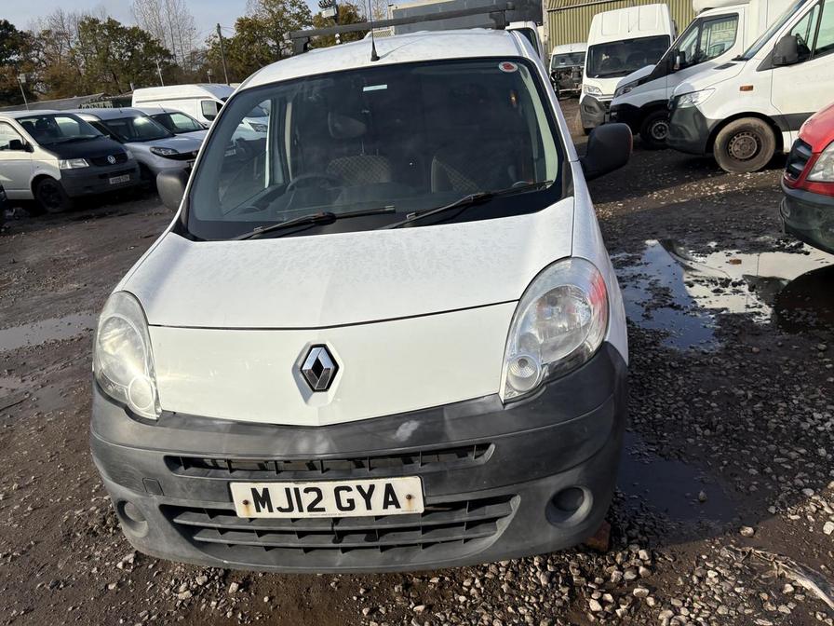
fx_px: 626
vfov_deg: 53.1
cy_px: 313
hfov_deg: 67.3
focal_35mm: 26
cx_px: 417
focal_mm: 5.96
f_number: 1.6
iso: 50
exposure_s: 1/3831
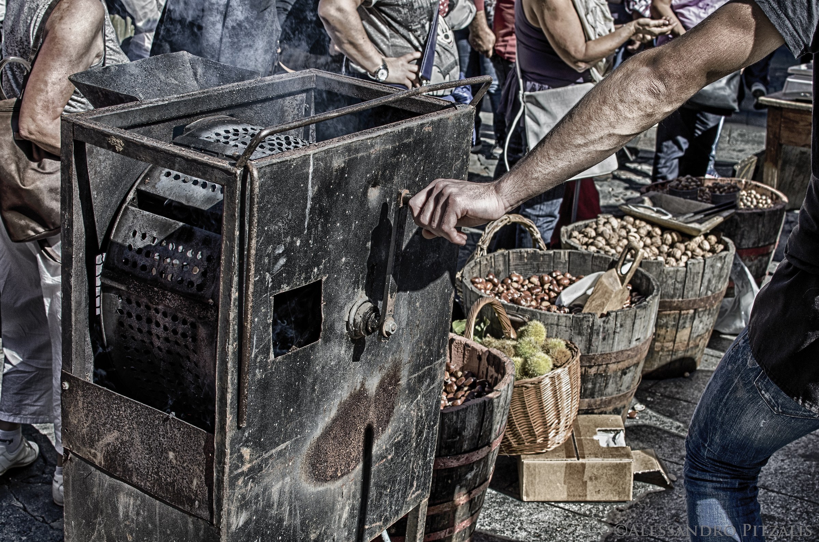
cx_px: 410
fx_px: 1192
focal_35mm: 52
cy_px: 271
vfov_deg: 25.6
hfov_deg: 37.9
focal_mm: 35
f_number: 7.1
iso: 100
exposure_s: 1/250
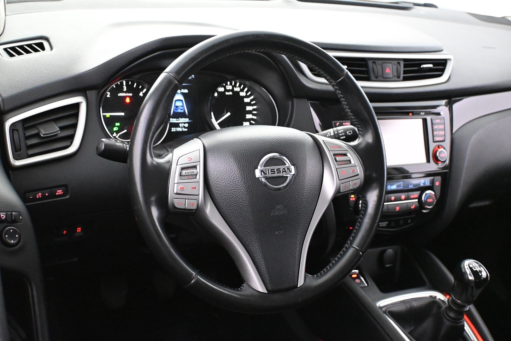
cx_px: 256
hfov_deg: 43.6
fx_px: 639
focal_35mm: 45
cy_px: 170
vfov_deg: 29.9
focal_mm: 30
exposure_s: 1/50
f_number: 4.8
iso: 10000
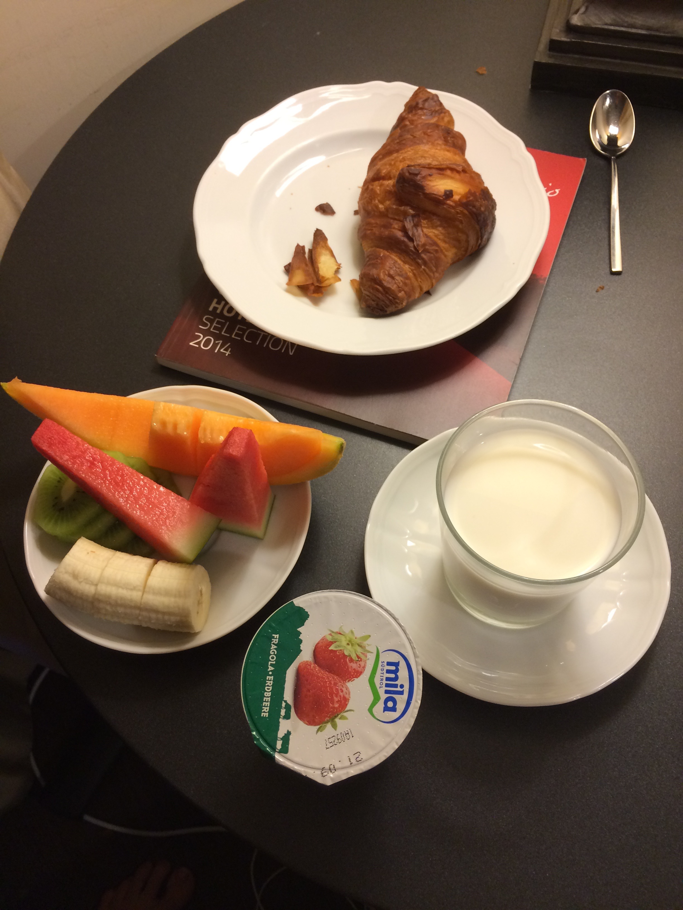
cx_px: 342
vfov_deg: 61.7
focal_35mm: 29
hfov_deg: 48.2
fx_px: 763
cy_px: 455
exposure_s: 1/30
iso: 125
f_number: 2.2
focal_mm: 4.15
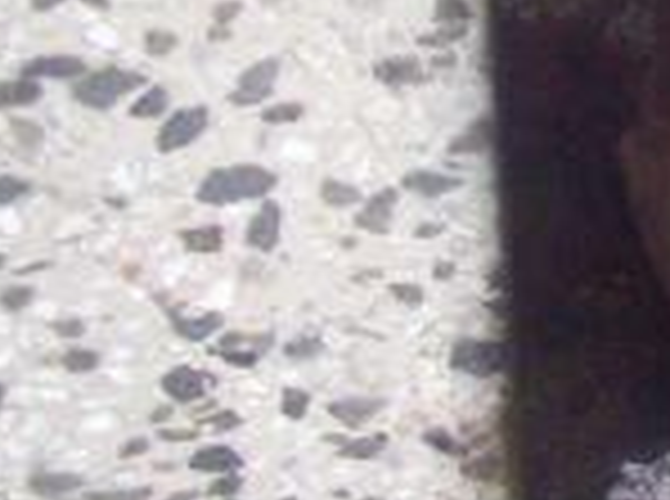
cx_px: 1268
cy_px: -198
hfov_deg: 11.7
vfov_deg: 9.3
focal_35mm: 155
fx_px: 2993
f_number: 2.7
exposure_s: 1/121
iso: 200
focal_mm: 6
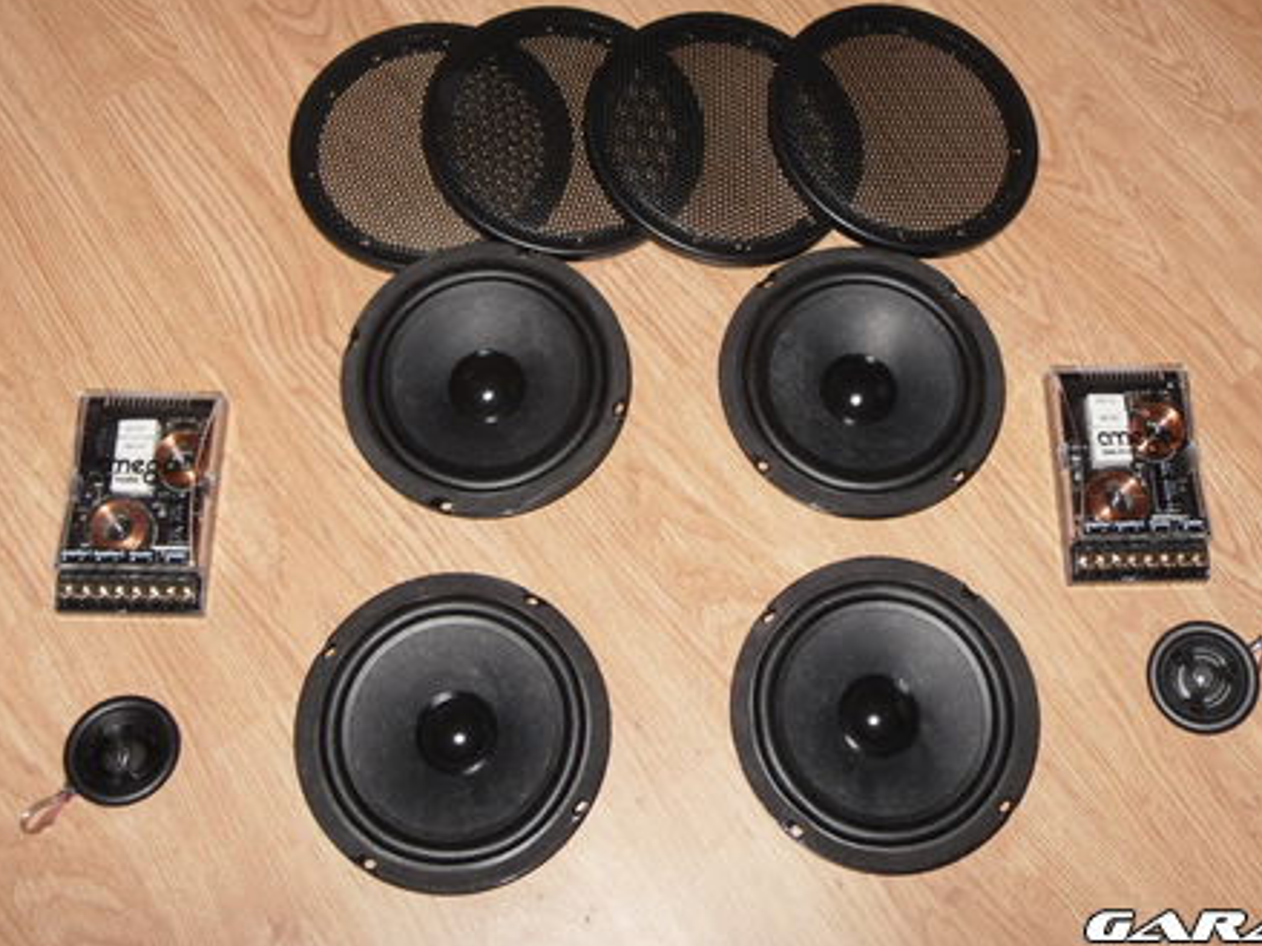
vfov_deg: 28.2
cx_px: 658
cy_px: 265
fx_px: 1859
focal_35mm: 51
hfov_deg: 37.5
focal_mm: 6.3
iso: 80
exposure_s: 1/45
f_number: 3.5
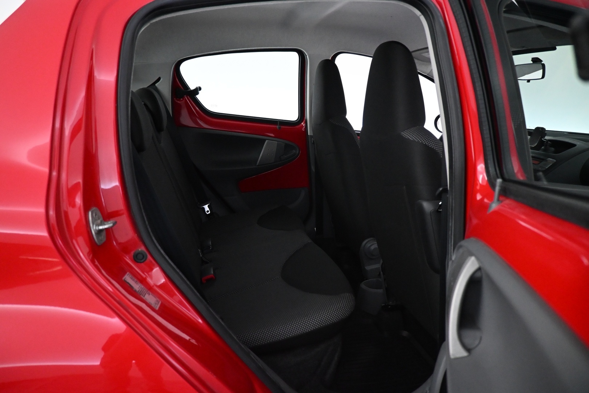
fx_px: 393
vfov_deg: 53.1
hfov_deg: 73.7
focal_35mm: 24
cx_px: 294
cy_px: 196
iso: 3200
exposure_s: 1/80
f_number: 3.5
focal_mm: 16
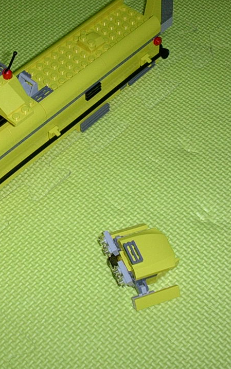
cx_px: 44
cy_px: 178
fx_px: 685
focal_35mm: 68
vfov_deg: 30.2
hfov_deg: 19.0
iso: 70
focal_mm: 6.7
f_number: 2.9
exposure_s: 1/64
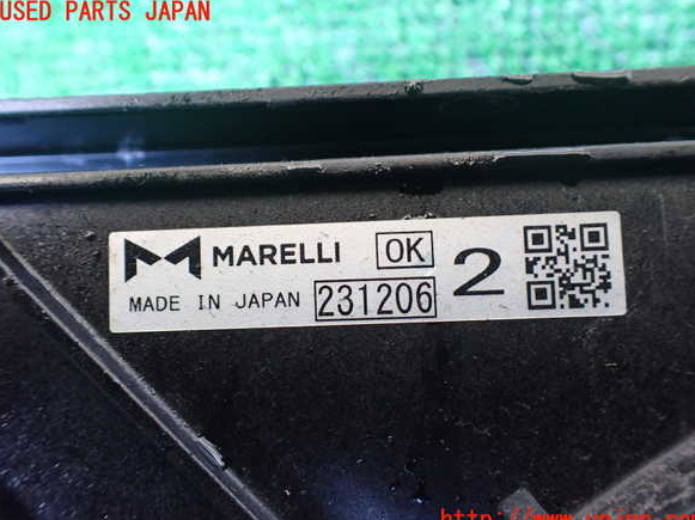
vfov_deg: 45.4
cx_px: 352
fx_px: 622
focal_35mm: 31
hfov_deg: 58.4
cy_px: 267
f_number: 2.3
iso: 800
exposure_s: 1/30
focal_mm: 5.4
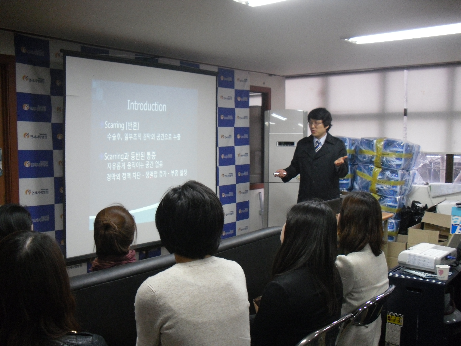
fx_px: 466
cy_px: 173
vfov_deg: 40.7
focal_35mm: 35
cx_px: 230
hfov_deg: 52.6
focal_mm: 6.3
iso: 400
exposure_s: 1/45
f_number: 3
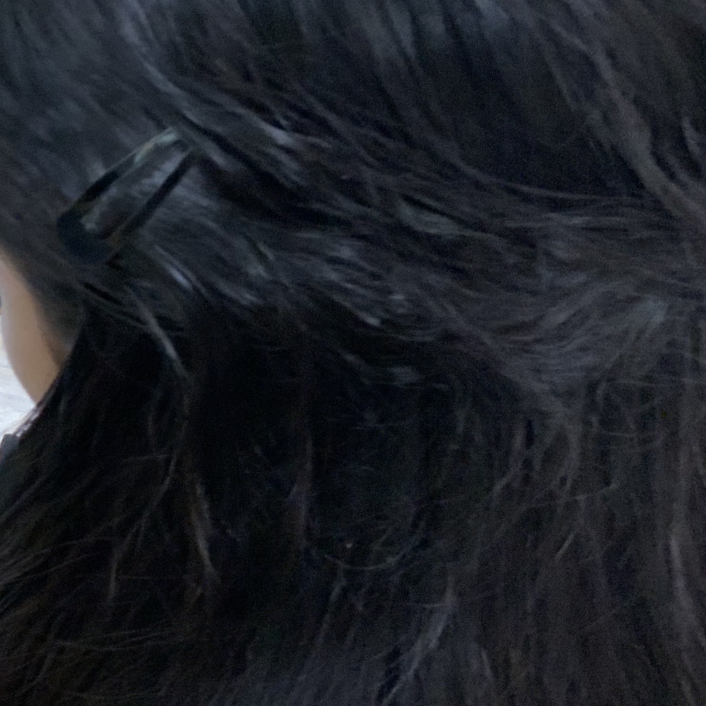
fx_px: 1615
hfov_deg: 22.1
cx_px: -215
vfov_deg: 24.6
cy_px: 288
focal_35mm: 70
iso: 100
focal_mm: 3
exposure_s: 1/60
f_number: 1.8
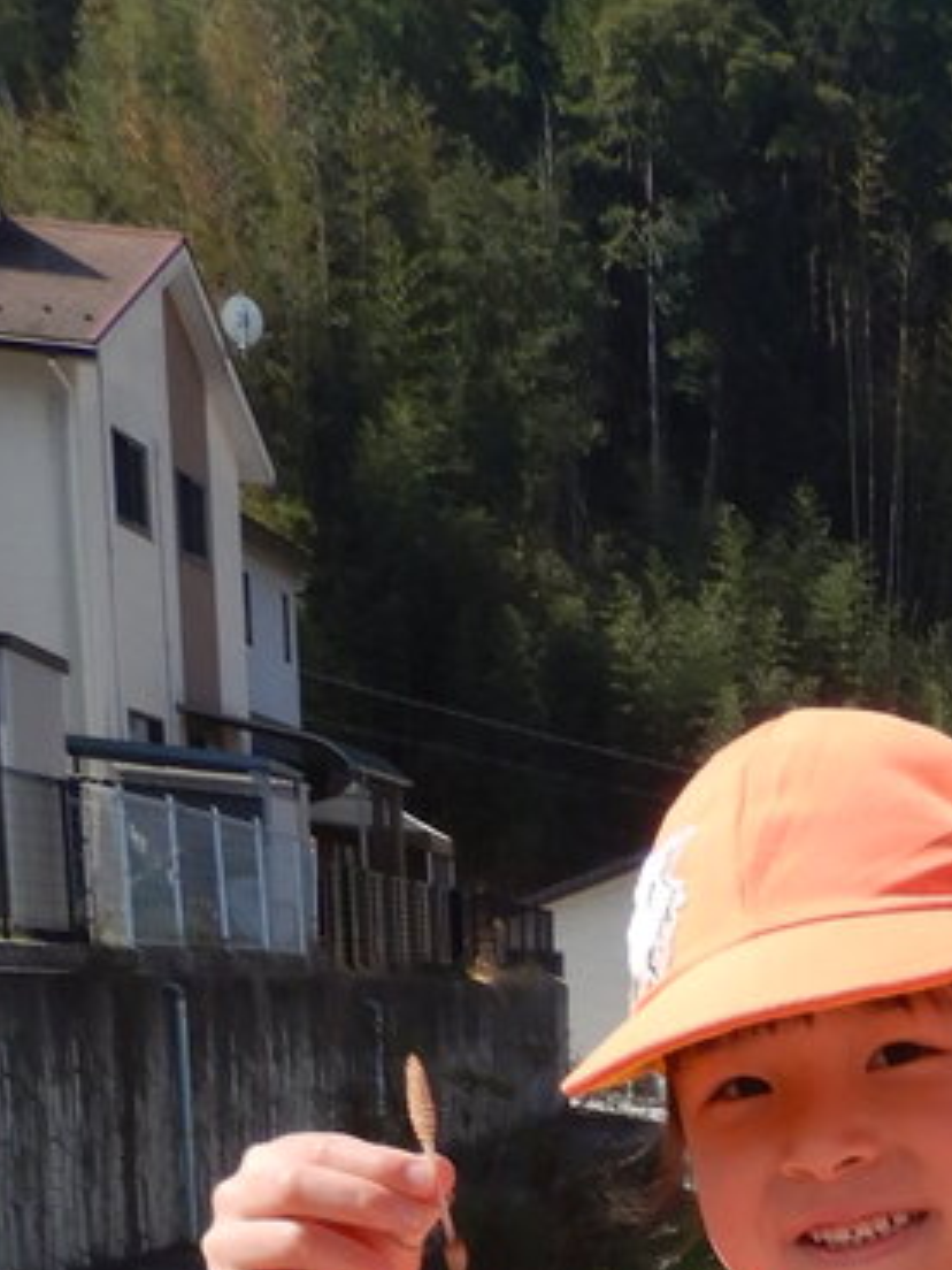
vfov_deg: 18.4
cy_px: 2186
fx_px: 3190
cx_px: 1462
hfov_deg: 15.5
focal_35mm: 87
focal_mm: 4.3
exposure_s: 1/800
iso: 125
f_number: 4.1
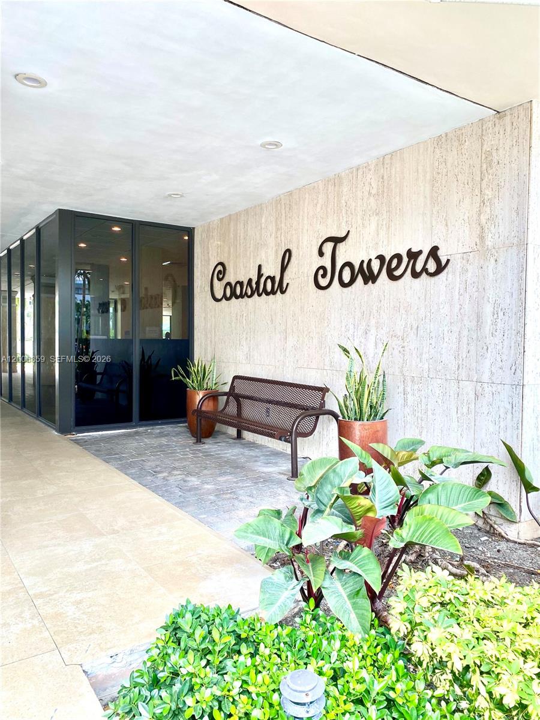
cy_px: 360
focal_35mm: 26
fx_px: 541
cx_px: 270
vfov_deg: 67.3
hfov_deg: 53.1
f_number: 1.8
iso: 32
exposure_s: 1/271
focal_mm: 4.25
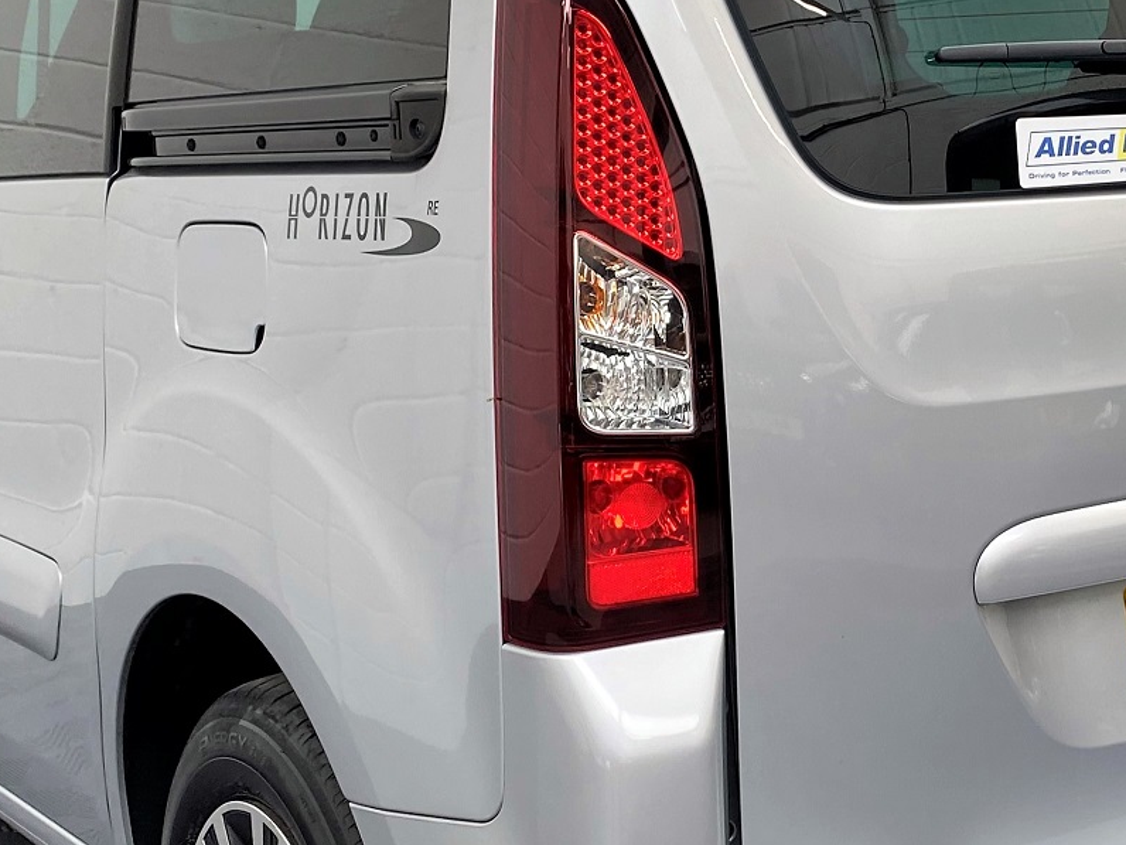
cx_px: 826
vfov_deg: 23.6
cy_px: 337
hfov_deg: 30.7
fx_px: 2017
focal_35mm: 62
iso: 50
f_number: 1.8
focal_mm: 4.25
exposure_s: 1/100
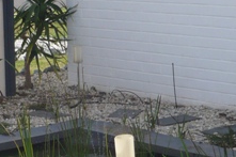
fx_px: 865
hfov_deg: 15.5
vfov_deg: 10.3
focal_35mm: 132
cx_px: 110
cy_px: 140
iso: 100
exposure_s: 1/800
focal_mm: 5.8
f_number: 2.8
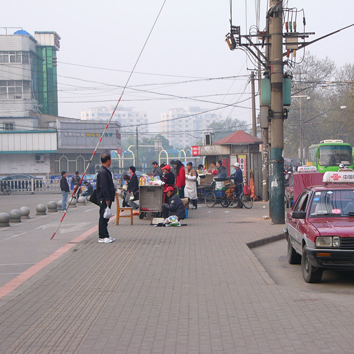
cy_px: 176
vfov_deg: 20.2
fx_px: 995
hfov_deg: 20.1
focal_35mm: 86
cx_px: 227
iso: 50
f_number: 2.8
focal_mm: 12.1
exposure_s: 1/125
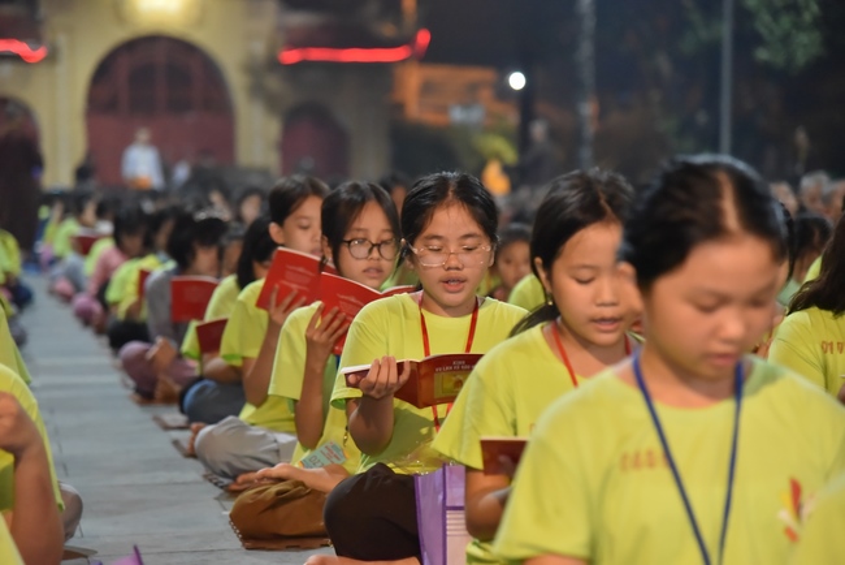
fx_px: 2818
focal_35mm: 120
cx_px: 422
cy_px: 282
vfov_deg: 11.4
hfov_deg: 17.1
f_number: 4
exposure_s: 1/125
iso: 5000
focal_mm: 120
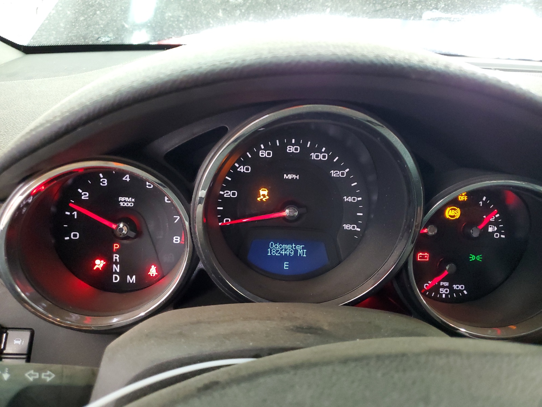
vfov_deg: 53.1
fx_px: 407
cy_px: 204
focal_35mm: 26
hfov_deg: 67.3
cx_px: 271
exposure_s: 1/40
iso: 330
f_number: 1.5
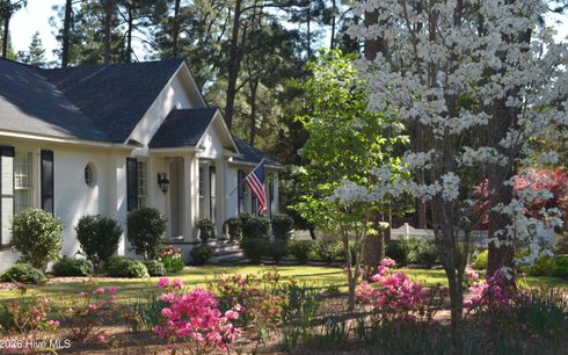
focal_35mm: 56
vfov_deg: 23.1
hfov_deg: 36.3
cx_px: 279
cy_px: 169
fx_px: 867
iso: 200
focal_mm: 36
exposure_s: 1/200
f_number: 7.1
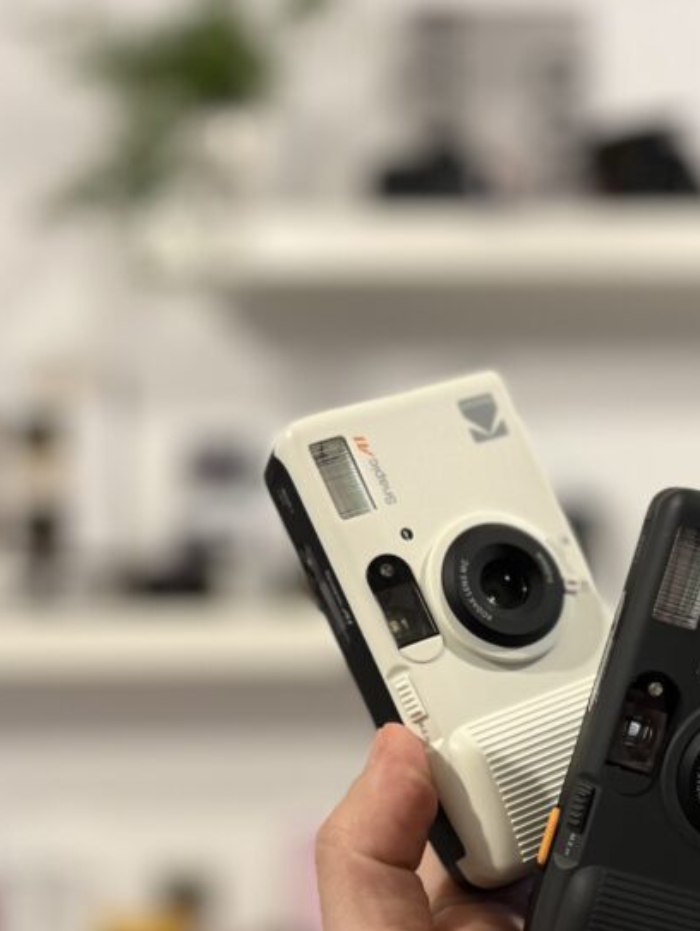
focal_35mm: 49
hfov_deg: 28.8
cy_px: 796
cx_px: 595
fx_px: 1320
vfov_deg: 37.0
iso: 160
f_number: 1.6
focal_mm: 5.1
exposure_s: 1/50
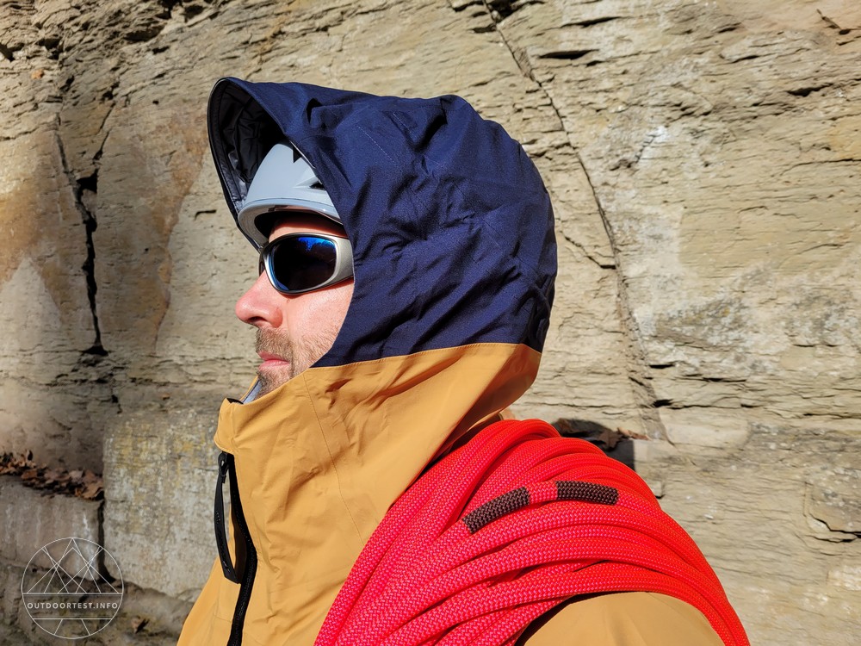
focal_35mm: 26
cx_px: 430
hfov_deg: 67.3
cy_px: 323
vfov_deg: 53.1
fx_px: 647
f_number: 1.8
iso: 40
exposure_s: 1/2685
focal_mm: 5.4
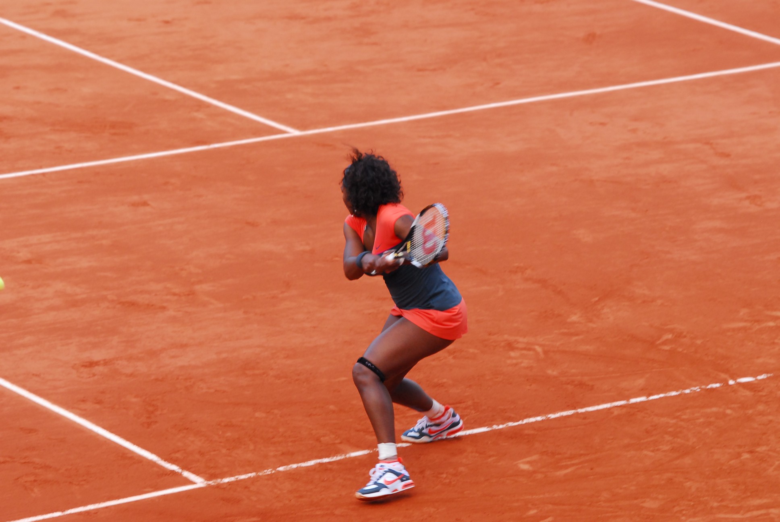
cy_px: 261
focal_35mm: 210
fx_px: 4555
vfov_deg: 6.6
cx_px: 390
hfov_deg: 9.8
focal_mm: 140
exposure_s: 1/250
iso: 450
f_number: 5.6
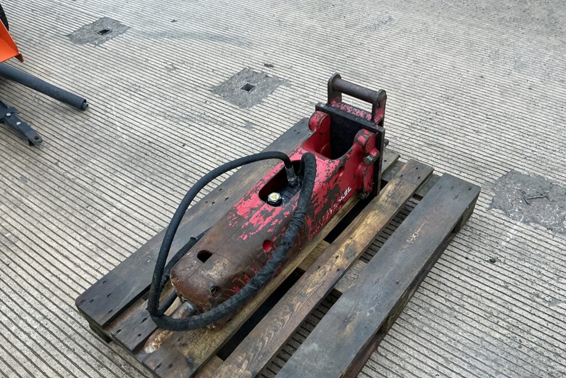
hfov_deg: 61.9
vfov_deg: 43.5
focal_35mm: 30
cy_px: 218
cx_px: 285
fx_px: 472
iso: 64
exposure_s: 1/122
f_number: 1.8
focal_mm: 3
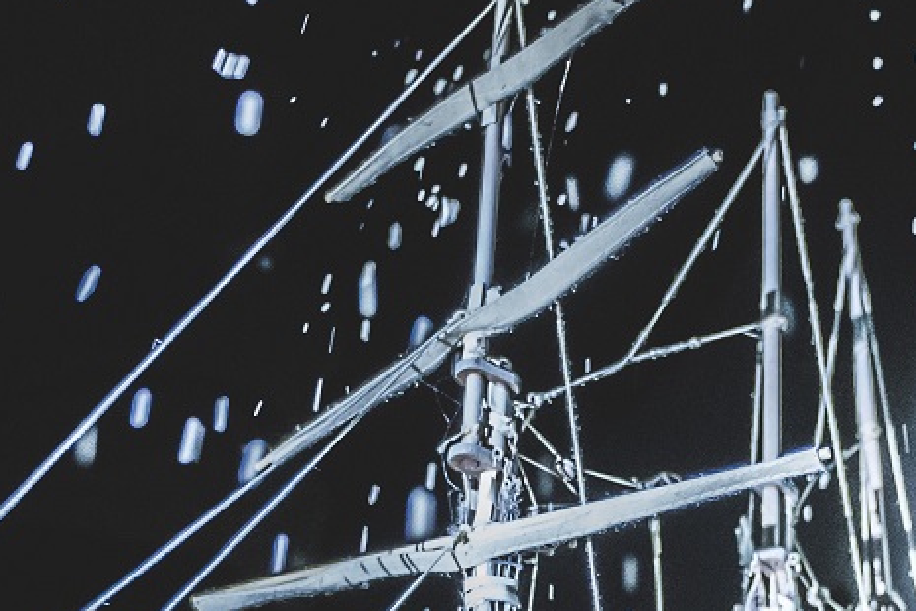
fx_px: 1476
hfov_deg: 34.0
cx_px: 647
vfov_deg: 22.5
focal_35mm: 58
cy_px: 615
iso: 10000
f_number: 3.5
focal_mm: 18
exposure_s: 1/80
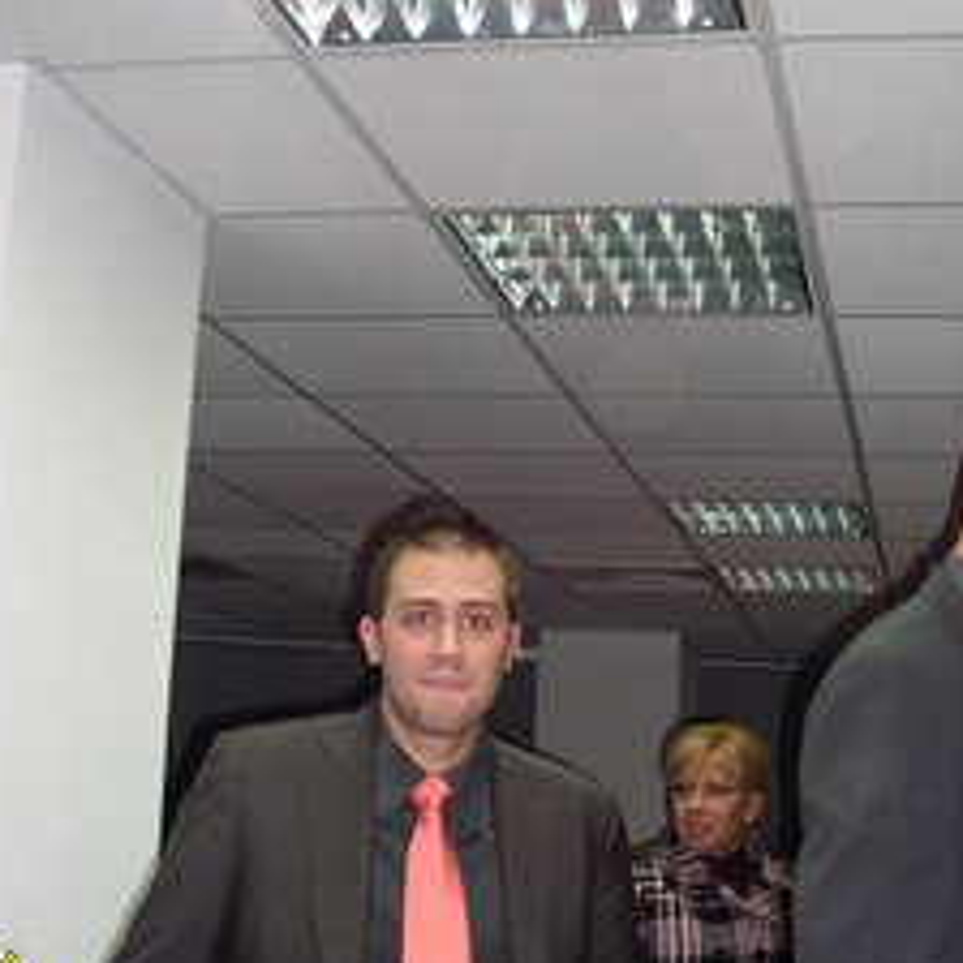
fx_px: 1888
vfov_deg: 28.5
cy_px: 576
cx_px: 520
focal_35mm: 60
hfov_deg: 28.6
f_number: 2.8
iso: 100
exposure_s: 1/45
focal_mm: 6.3
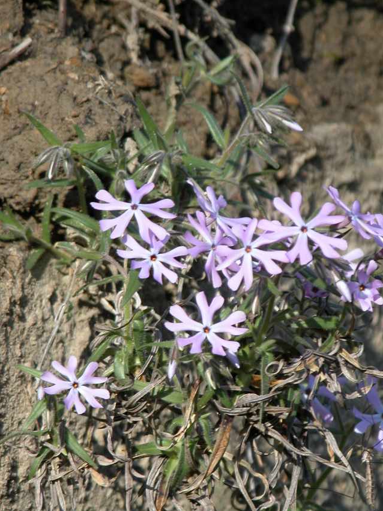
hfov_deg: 3.5
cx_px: 249
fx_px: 6212
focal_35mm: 421
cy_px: 278
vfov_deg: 4.7
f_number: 4.2
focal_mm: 71.2
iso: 100
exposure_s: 1/304
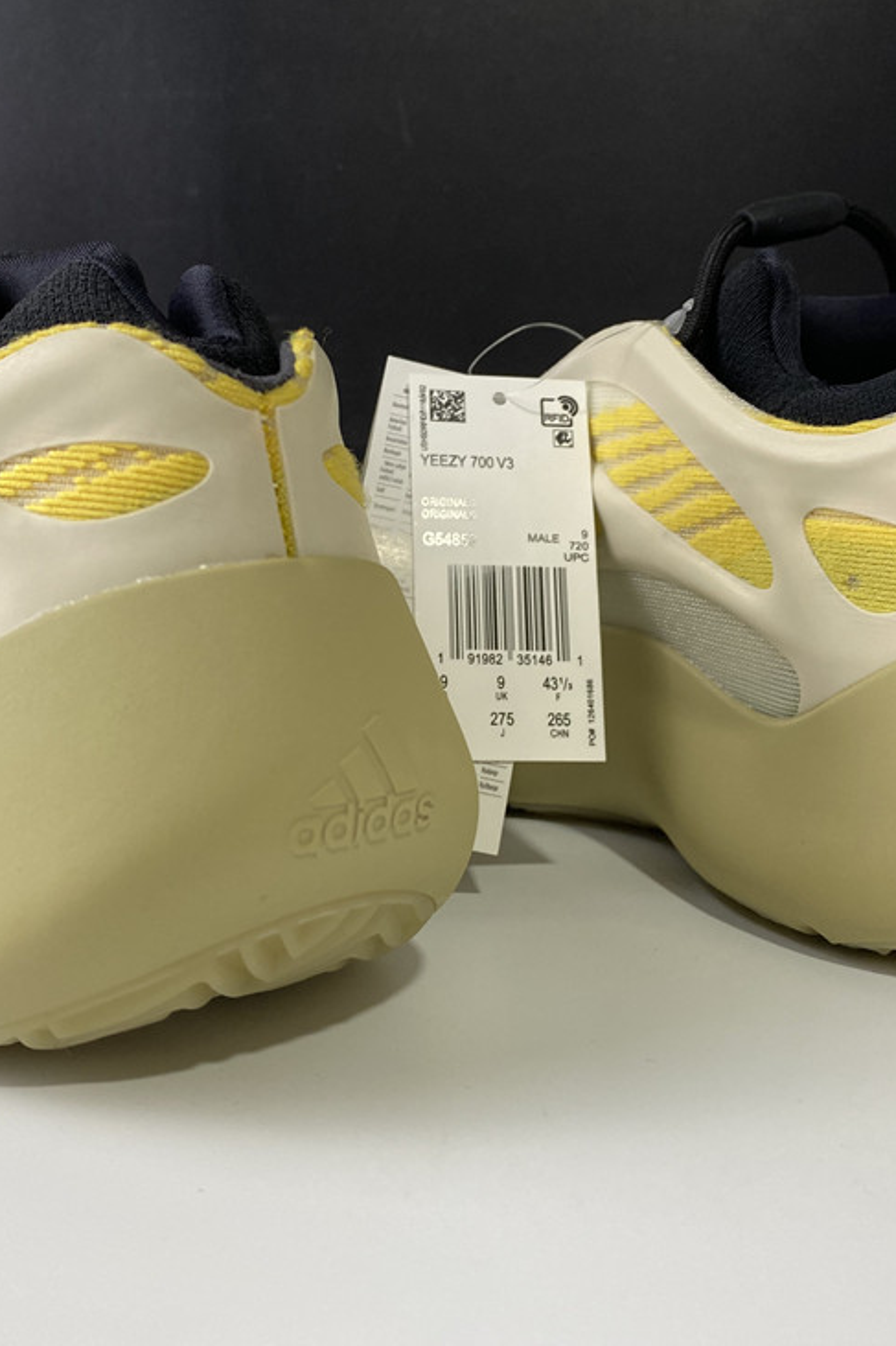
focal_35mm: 37
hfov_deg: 35.9
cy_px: 667
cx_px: 453
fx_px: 1382
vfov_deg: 51.9
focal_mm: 4.25
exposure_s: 1/74
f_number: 1.8
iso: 125
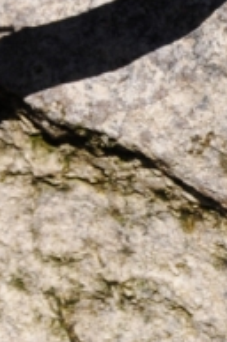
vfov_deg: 7.7
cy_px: -409
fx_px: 2420
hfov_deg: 5.3
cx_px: -232
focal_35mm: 255
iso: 200
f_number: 8
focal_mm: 32
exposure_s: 1/1000
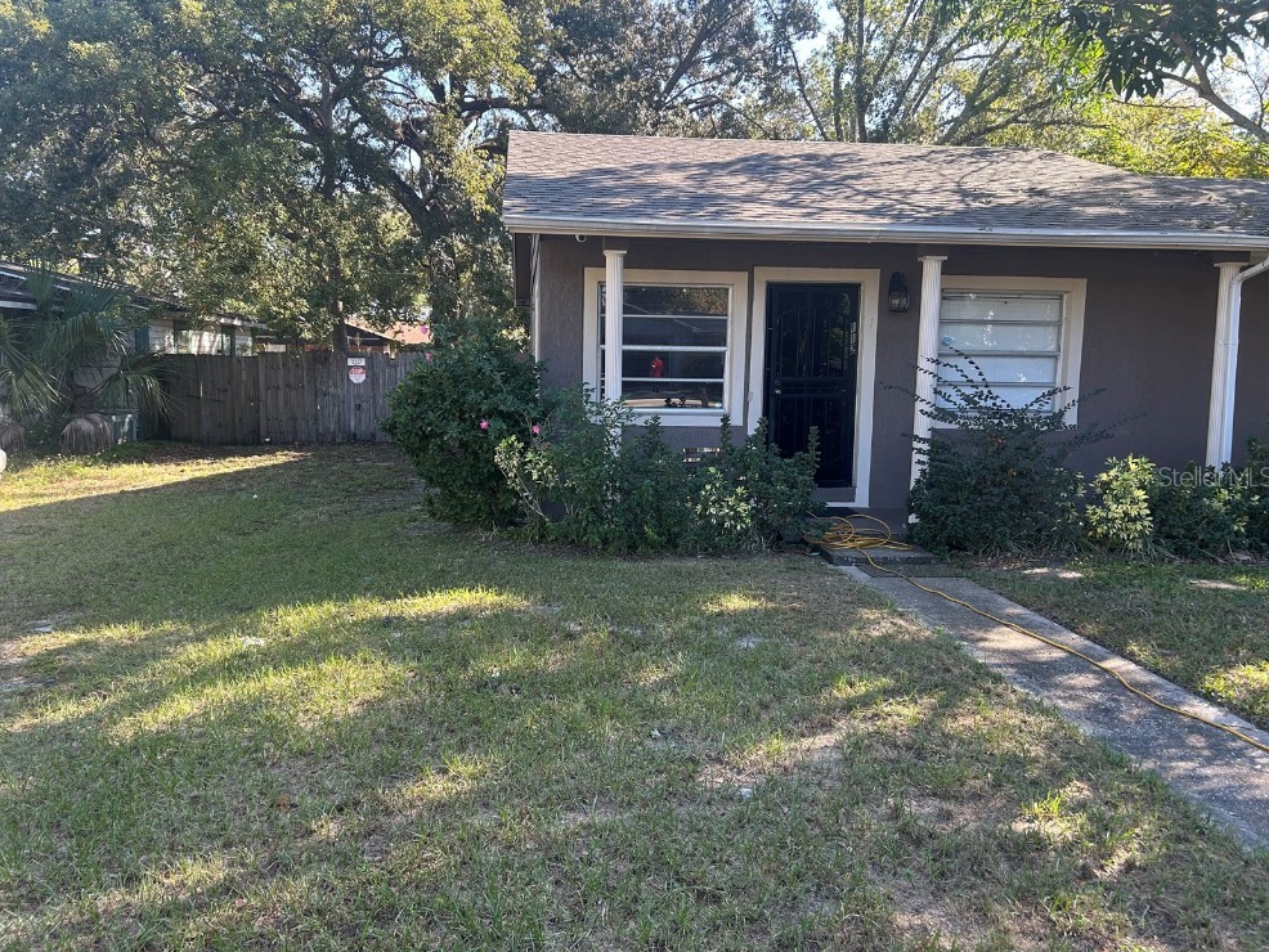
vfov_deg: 51.4
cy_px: 476
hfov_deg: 65.3
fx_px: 990
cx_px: 620
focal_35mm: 27
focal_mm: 5.7
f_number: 1.5
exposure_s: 1/346
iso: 50
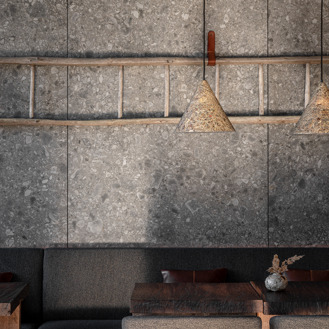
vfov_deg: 18.1
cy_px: 150
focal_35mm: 96
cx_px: 176
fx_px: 1032
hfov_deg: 18.1
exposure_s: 1/20
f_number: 13
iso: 200
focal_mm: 70
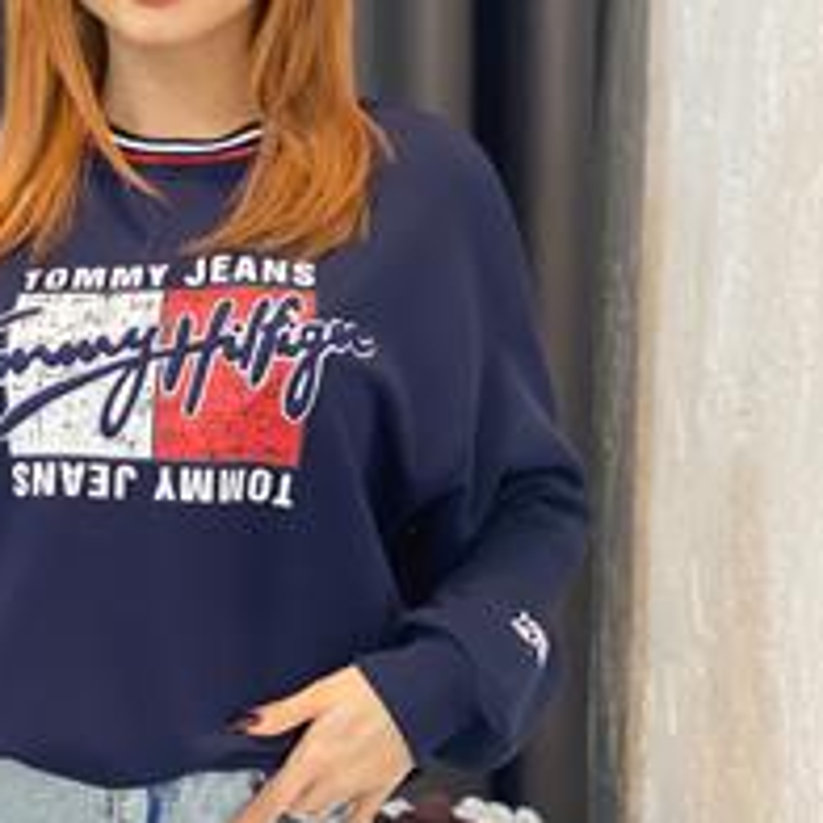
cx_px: 227
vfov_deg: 17.9
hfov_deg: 17.8
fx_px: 2609
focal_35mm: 97
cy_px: 393
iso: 200
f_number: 2
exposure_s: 1/100
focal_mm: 6
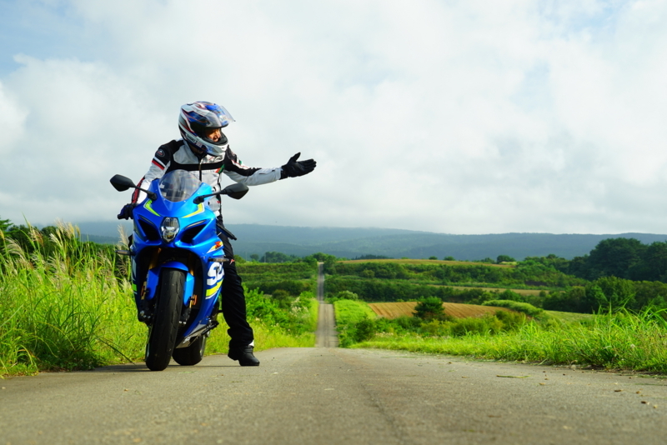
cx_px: 334
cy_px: 222
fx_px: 1131
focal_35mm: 61
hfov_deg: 32.9
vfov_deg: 22.3
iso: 100
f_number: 8
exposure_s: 1/60
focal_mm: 61
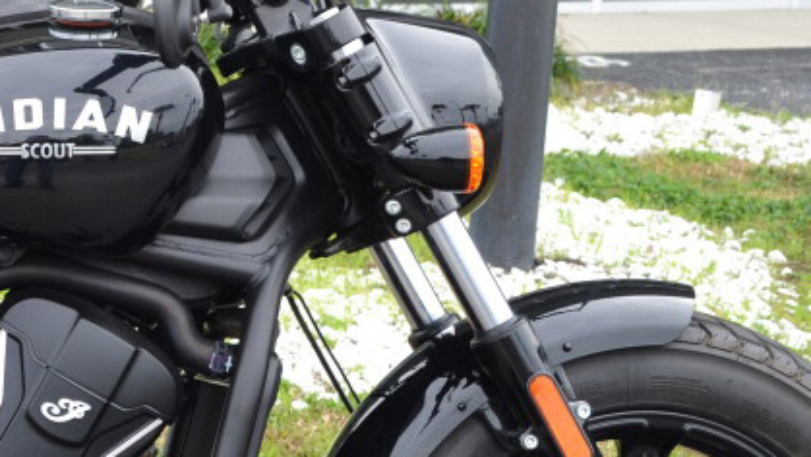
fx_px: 1936
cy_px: 271
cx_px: -122
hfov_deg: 22.1
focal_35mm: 90
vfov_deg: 13.5
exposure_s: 1/125
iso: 140
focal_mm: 20
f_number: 5.6
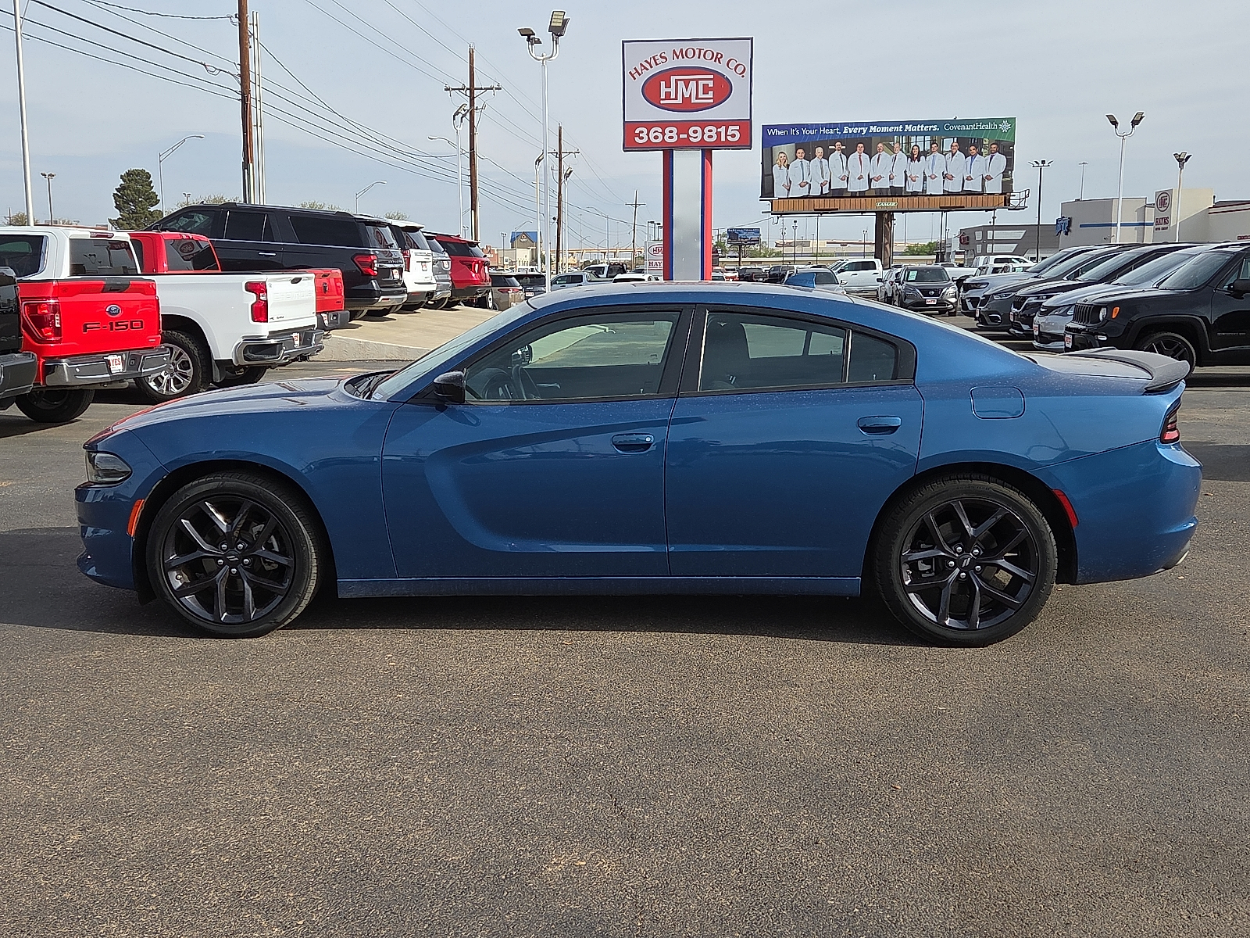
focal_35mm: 35
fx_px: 1264
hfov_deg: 52.6
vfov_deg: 40.7
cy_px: 469
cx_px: 625
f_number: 1.8
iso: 77
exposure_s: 1/5000
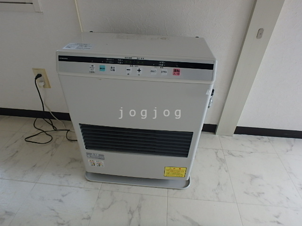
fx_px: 183
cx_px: 151
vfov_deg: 63.4
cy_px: 113
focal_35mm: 21
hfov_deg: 79.0
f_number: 3.5
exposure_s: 1/60
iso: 125
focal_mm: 3.7
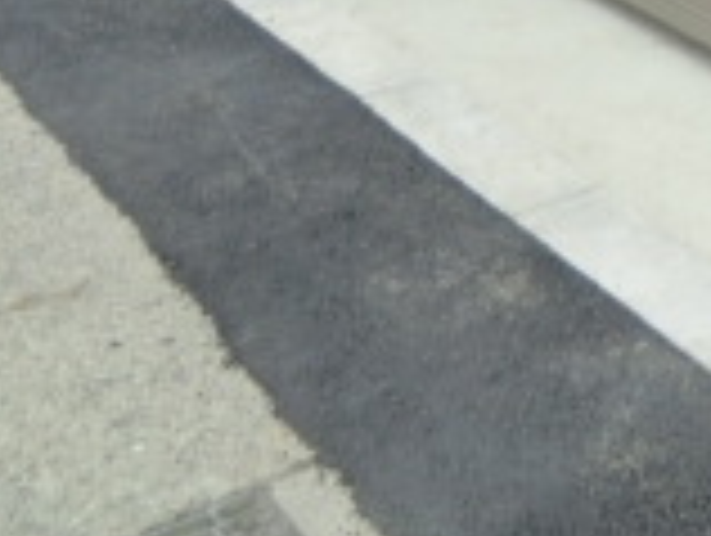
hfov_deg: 17.4
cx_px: 1184
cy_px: -473
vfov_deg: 13.5
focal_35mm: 97
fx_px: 1995
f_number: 3.2
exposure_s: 1/100
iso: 80
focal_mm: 4.3
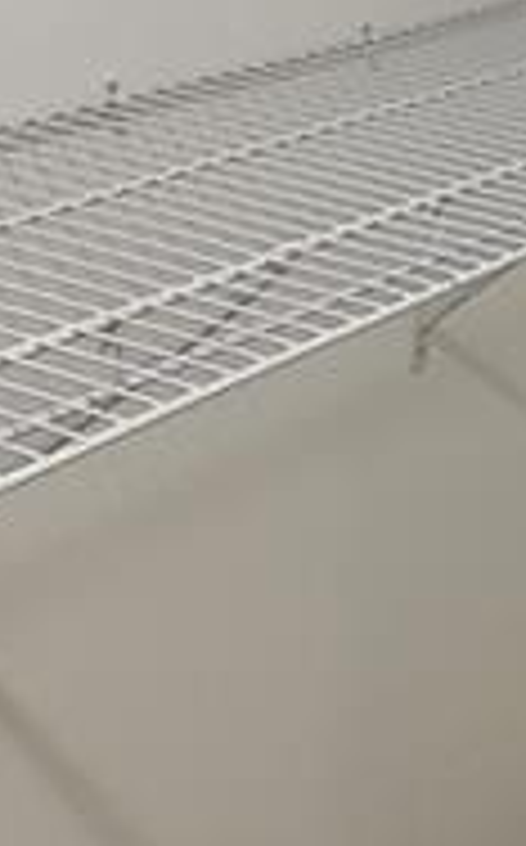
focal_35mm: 88
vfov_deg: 22.3
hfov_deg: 13.9
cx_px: 778
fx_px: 2025
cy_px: -86
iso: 320
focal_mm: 2.2
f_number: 2.2
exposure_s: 1/40
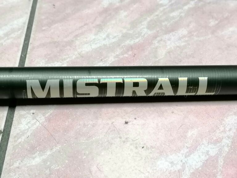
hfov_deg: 35.5
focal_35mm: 54
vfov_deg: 27.1
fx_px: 370
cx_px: 118
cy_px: 89
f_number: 1.8
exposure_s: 1/33.3
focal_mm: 4.75
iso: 320
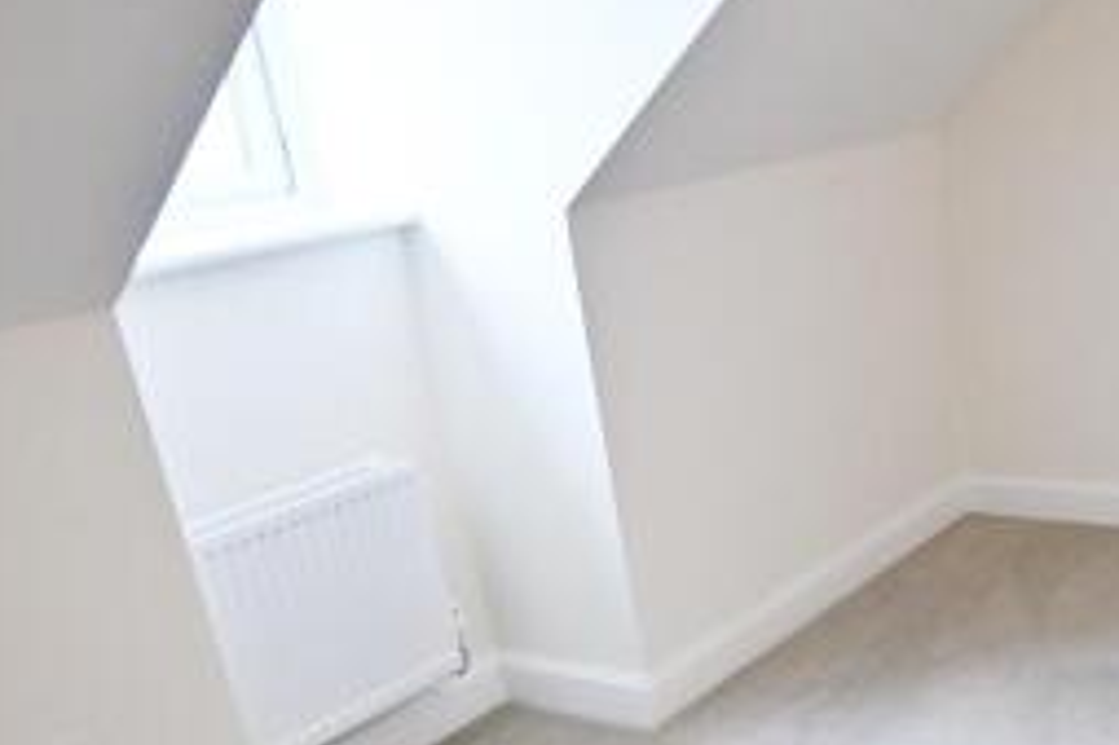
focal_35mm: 45
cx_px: 925
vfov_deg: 28.6
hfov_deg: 41.4
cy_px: 672
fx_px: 1398
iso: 1000
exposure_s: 1/125
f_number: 5.6
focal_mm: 16
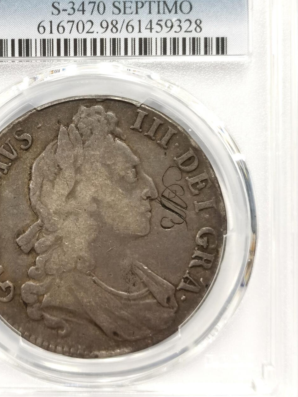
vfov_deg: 25.3
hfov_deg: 19.1
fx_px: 884
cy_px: 147
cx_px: 93
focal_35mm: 77
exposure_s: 1/100
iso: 200
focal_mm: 5.56
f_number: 16
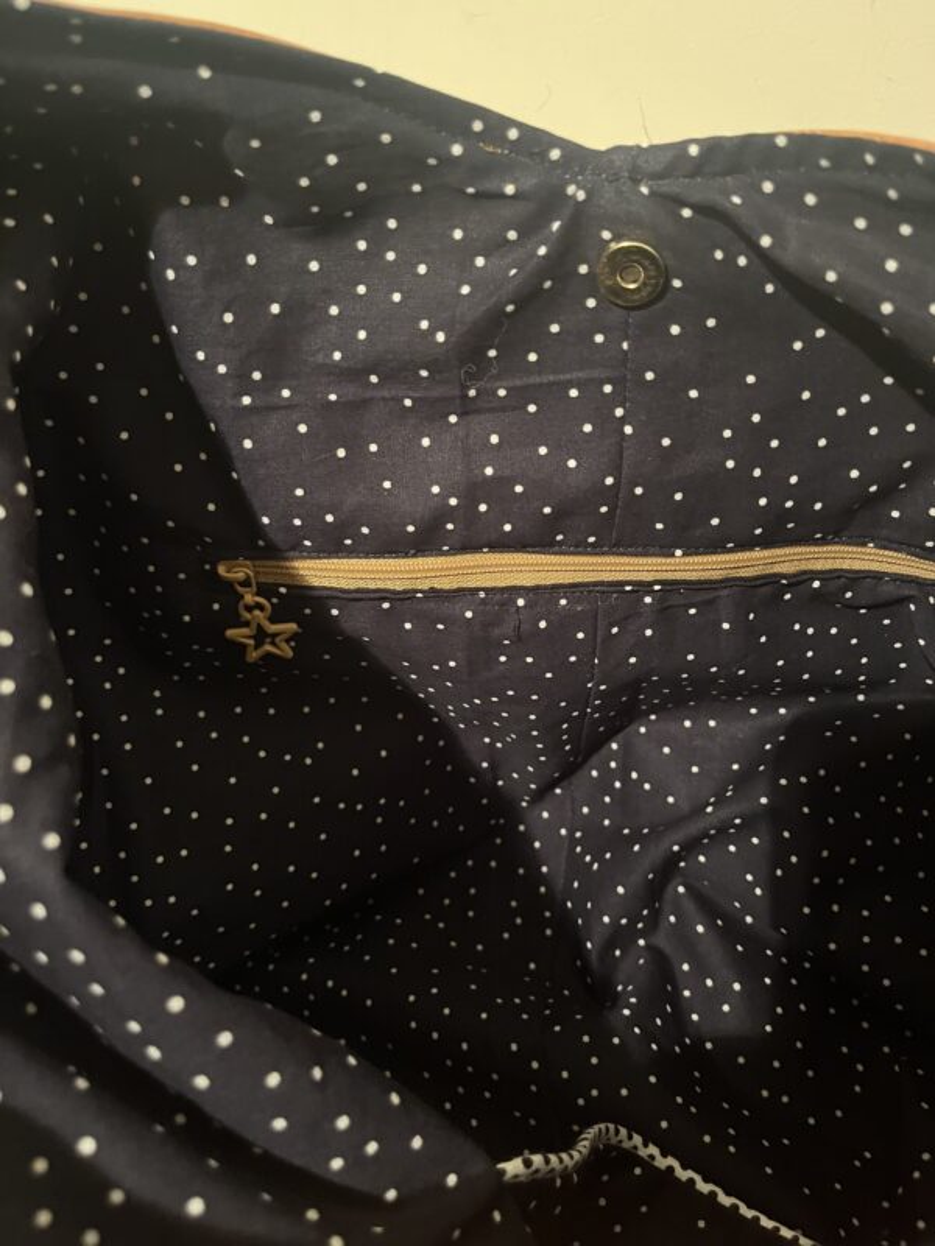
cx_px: 468
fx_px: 936
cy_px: 623
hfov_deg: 53.1
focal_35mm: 26
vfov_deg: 67.3
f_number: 1.6
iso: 800
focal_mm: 5.1
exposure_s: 1/25
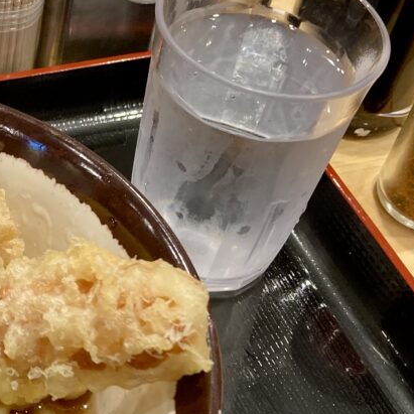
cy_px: 151
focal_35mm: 77
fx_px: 1042
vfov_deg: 22.4
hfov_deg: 21.4
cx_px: -38
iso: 80
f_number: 1.8
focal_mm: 3.99
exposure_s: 1/50
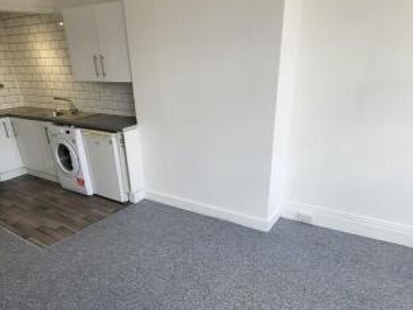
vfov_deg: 53.3
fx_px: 298
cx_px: 198
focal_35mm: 25
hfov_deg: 69.4
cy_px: 216
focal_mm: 1.74
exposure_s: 1/100
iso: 50
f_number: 2.2
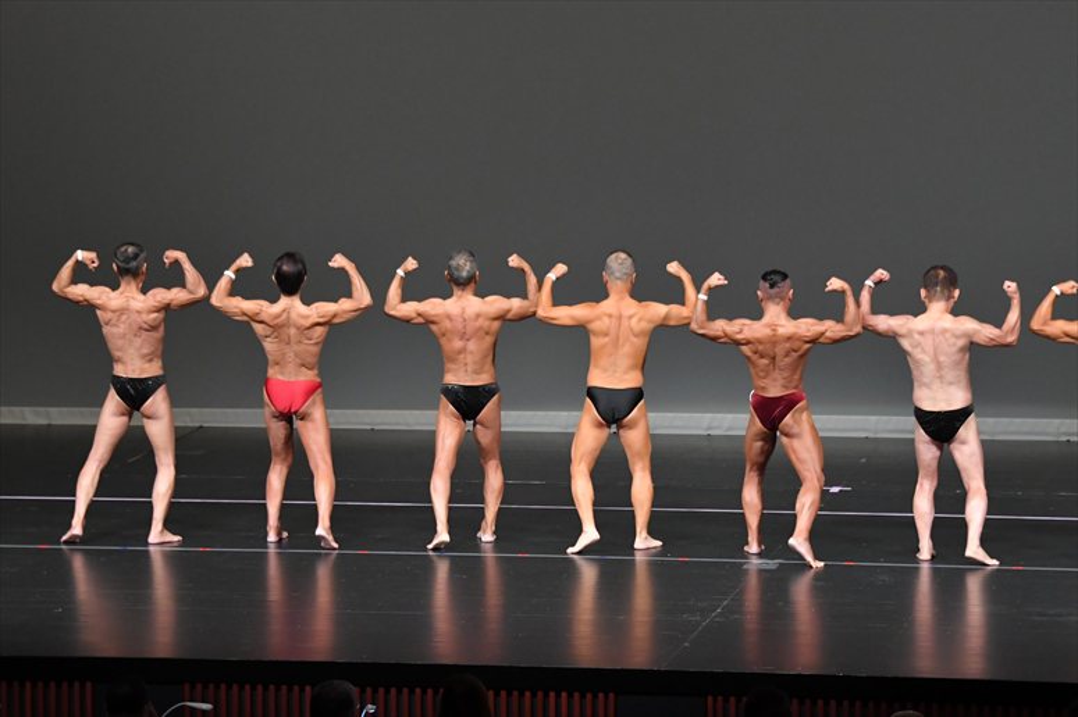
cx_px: 539
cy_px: 358
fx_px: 5208
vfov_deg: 7.9
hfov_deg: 11.8
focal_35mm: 174
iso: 4000
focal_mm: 116
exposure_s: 1/400
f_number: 5.6
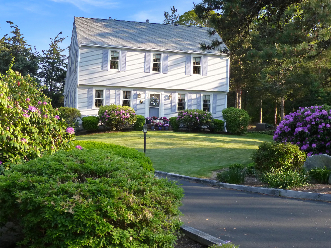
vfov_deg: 29.1
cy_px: 124
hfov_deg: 38.2
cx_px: 153
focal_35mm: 50
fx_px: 478
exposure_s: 1/160
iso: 160
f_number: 3.7
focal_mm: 6.9
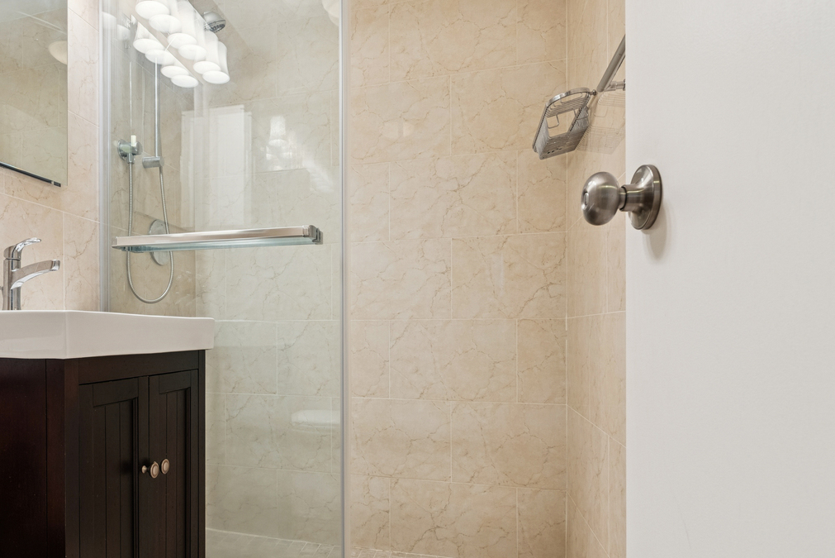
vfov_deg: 52.4
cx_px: 250
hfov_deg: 70.6
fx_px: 557
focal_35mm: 24
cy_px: 362
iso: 400
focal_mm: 15
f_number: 11
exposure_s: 1/6
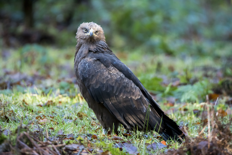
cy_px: 78
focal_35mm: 600
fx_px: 3868
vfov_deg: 2.3
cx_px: 116
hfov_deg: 3.4
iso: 4000
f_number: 7.1
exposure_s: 1/160
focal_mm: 600
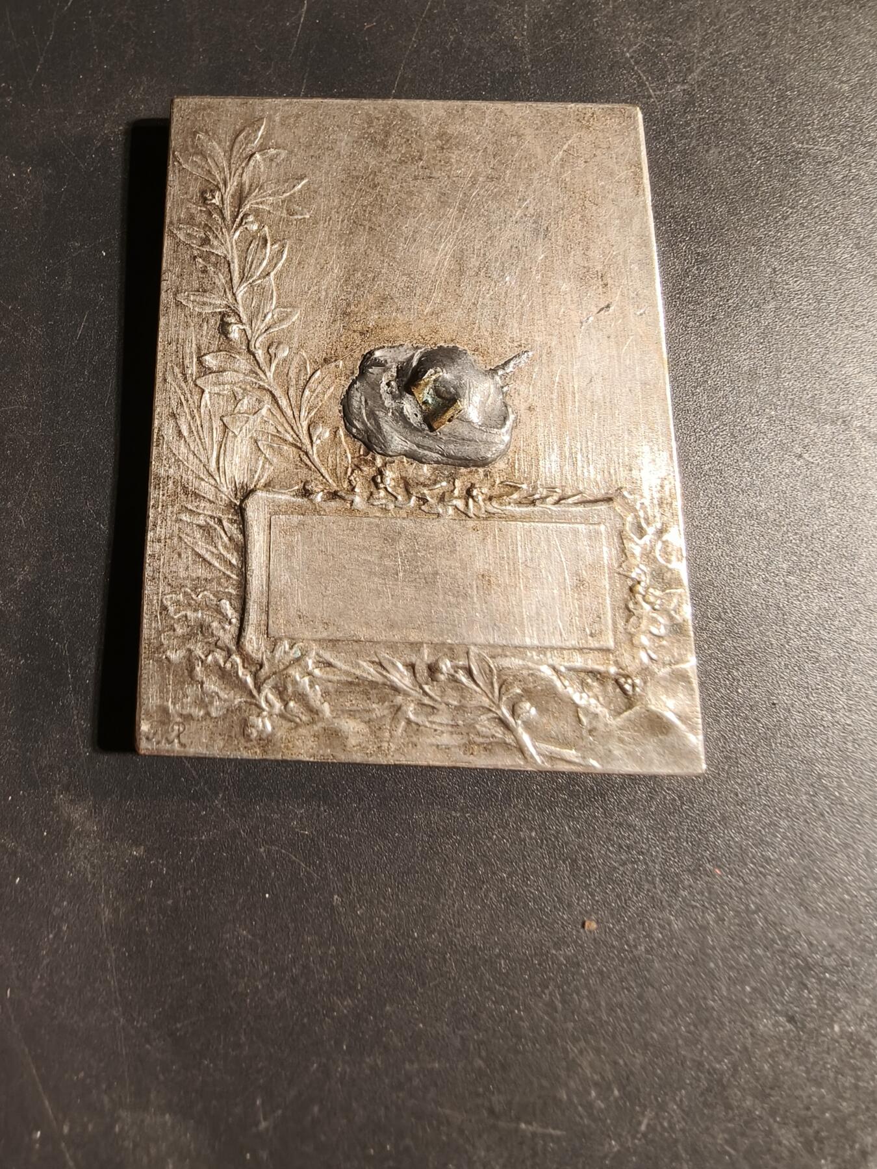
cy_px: 584
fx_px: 777
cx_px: 438
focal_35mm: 23
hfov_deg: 58.9
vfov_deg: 73.9
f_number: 2
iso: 160
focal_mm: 2.32
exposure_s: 1/91.2
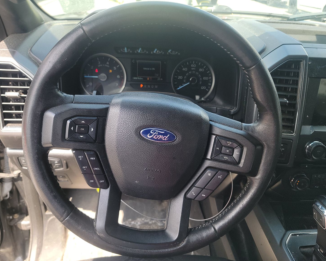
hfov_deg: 66.0
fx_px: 251
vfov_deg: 54.9
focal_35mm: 26
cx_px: 158
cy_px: 132
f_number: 1.8
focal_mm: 6.7
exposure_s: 1/119
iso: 70
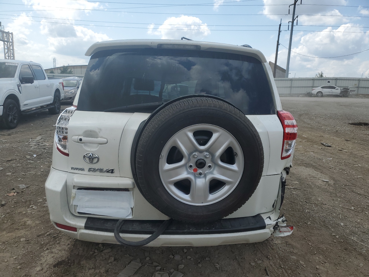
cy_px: 138
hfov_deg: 67.3
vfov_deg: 53.1
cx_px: 184
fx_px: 277
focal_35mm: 26
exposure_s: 1/3333
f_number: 1.5
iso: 50
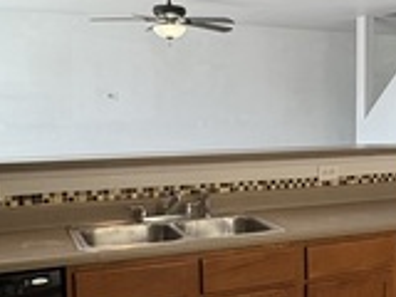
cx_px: 349
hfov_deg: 32.8
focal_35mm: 56
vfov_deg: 26.1
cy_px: 171
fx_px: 641
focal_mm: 2.22
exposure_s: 1/120
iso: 50
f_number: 2.2
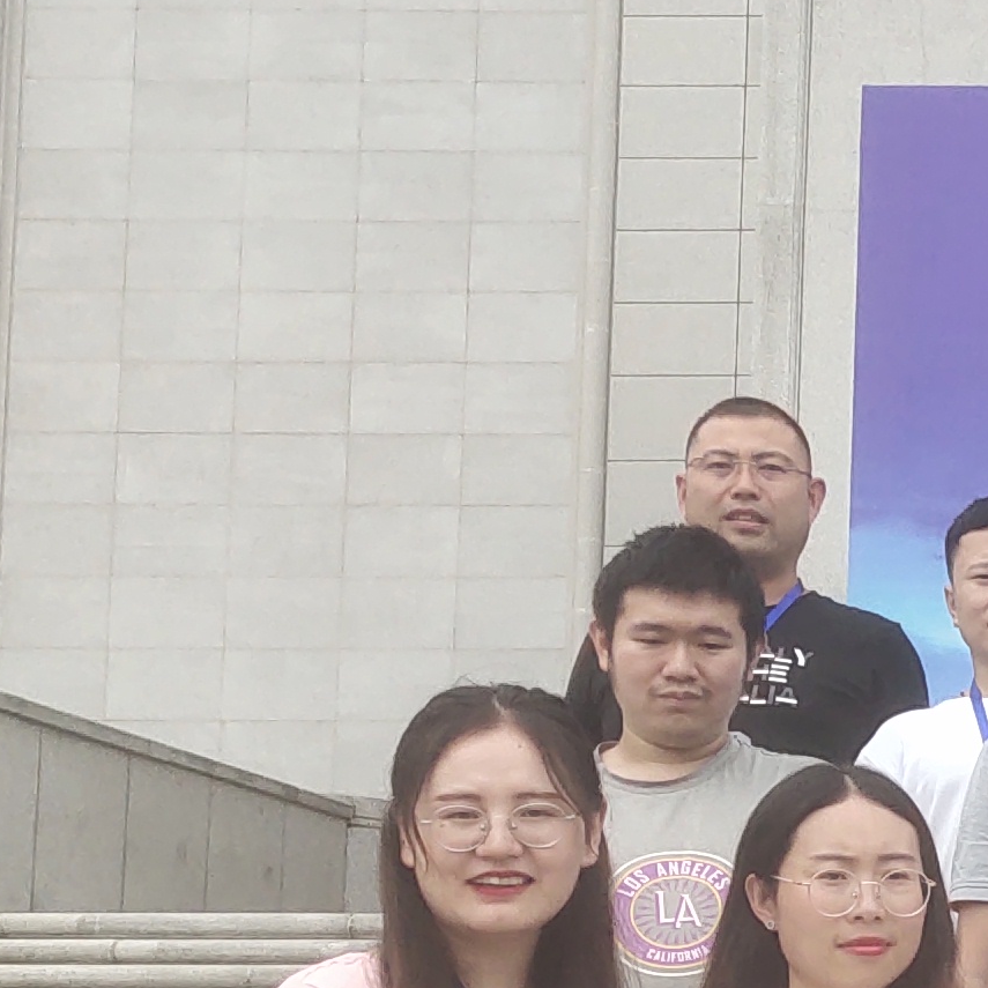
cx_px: 1944
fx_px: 4036
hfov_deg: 12.4
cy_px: 1020
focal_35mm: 125
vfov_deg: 13.7
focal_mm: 4.35
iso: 50
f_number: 1.8
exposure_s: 1/1338
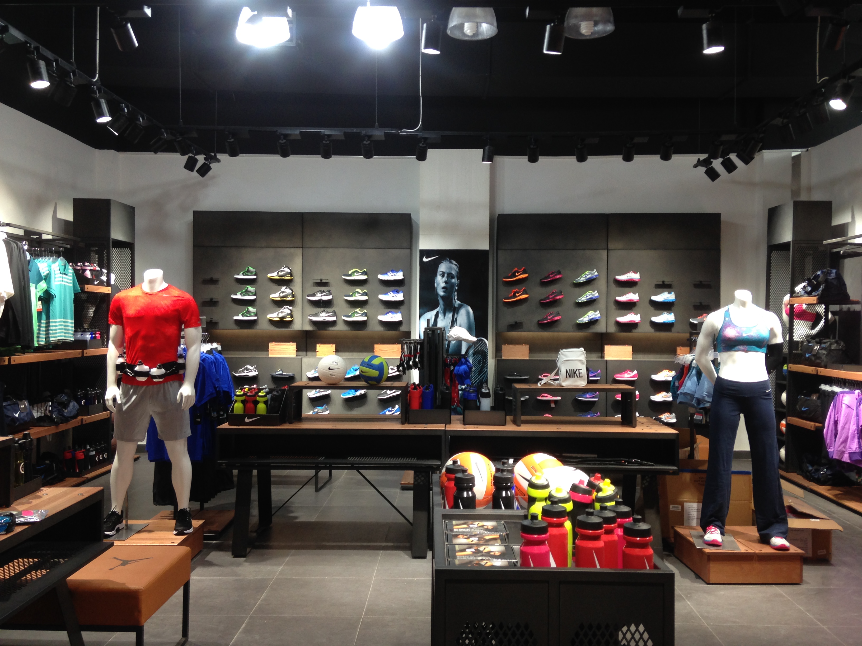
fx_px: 822
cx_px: 431
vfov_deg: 42.9
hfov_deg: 55.4
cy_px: 323
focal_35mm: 33
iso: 64
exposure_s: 1/20
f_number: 2.4
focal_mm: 4.12
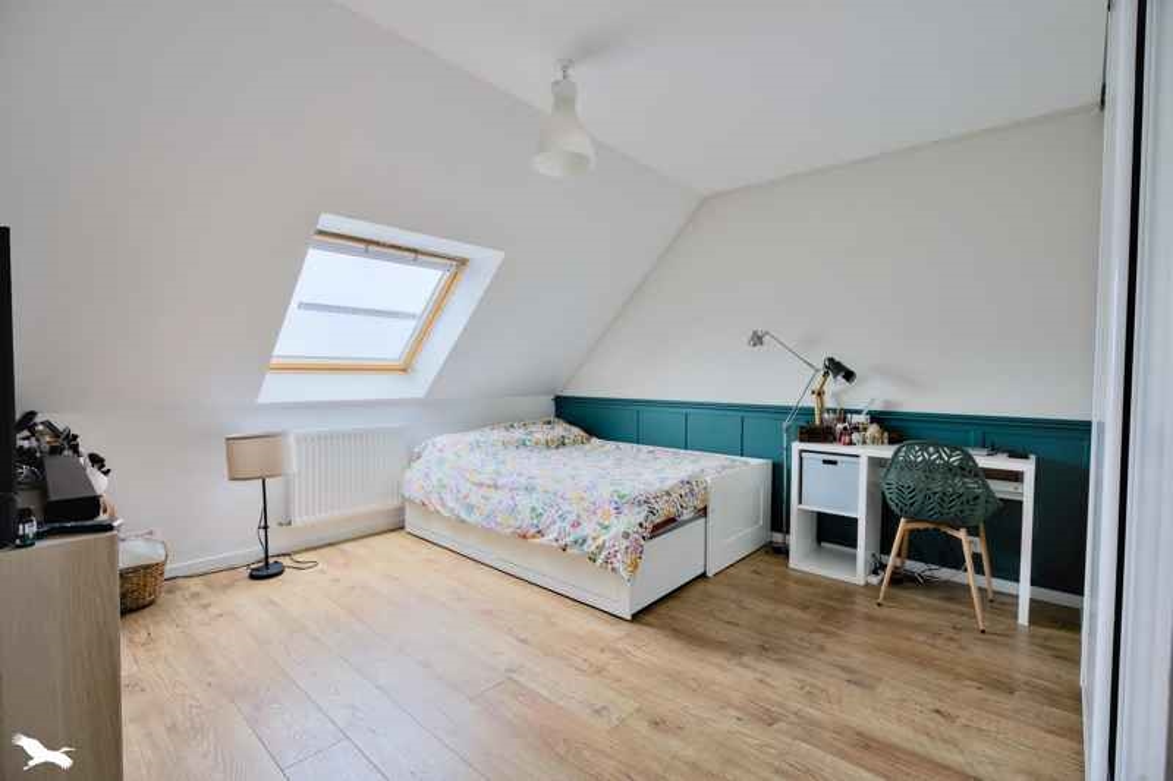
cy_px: 390
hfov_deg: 96.7
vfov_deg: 73.7
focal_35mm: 16
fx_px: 521
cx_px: 586
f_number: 8
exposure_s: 1/200
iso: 800
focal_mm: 16
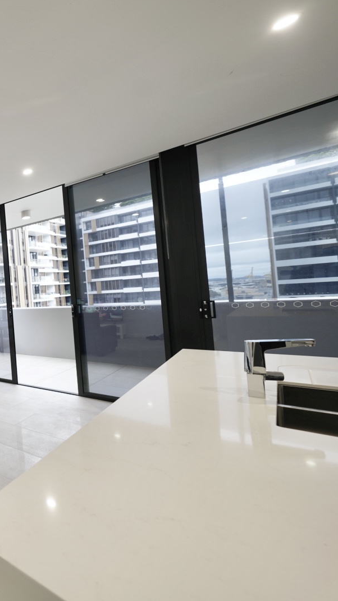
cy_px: 299
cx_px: -114
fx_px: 303
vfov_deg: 89.6
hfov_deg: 35.6
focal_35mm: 19
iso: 100
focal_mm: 12
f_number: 4
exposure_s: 1/15
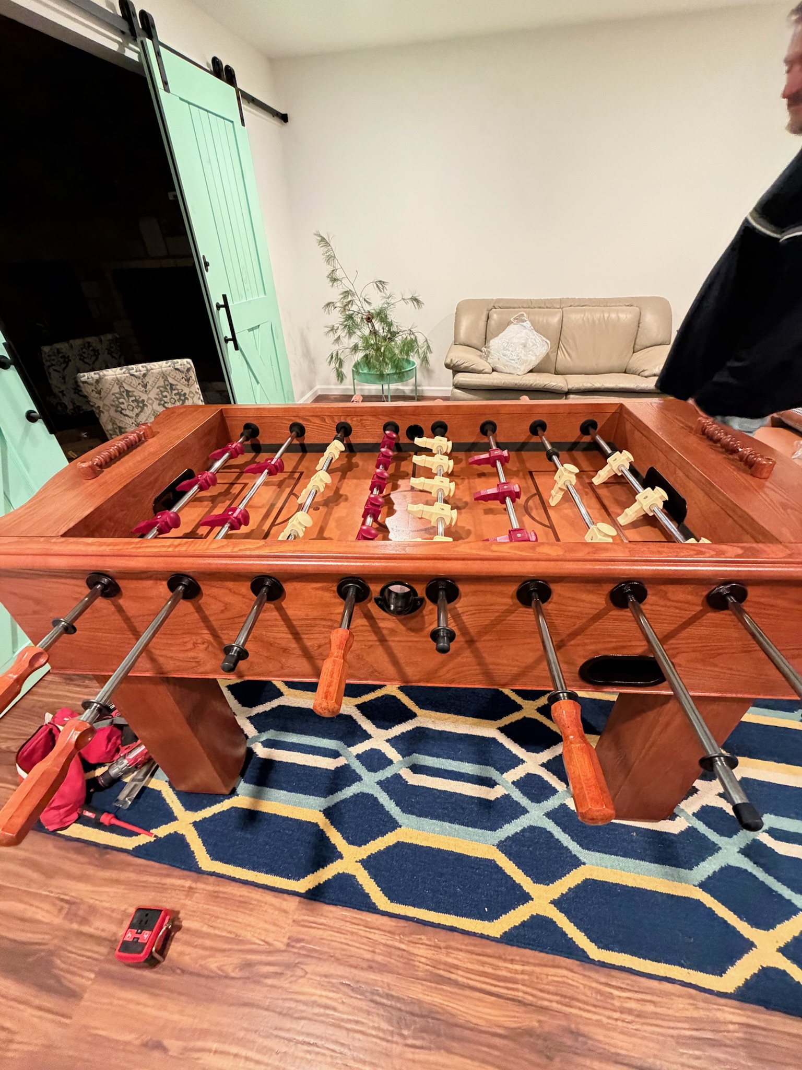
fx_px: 432
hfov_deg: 85.7
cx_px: 401
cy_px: 535
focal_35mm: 14
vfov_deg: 102.1
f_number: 2.2
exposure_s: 1/60
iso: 640
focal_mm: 2.22
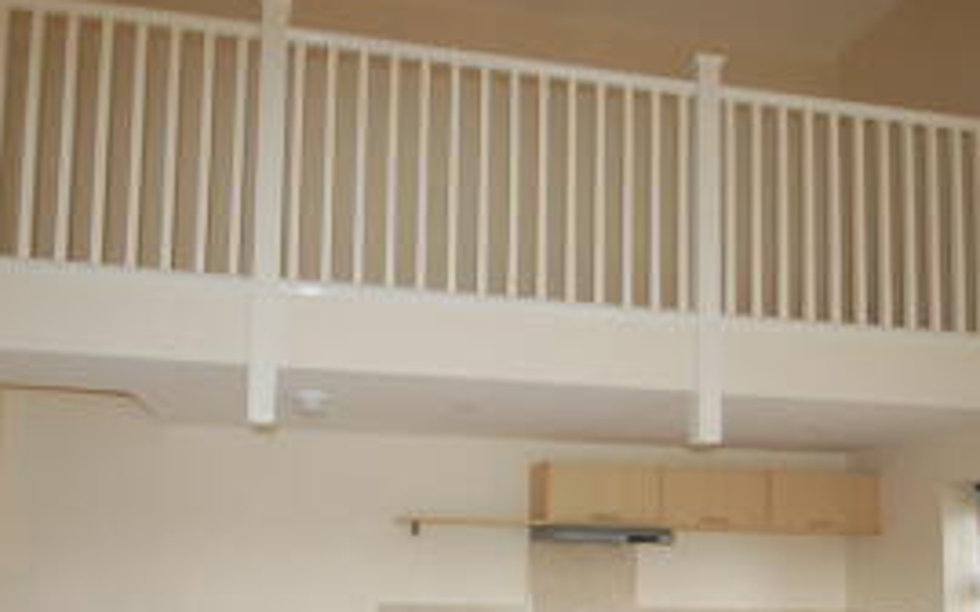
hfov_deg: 68.2
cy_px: 530
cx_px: 430
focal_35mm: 27
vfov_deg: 42.8
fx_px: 721
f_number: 3.5
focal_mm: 10
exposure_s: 1/60
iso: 400
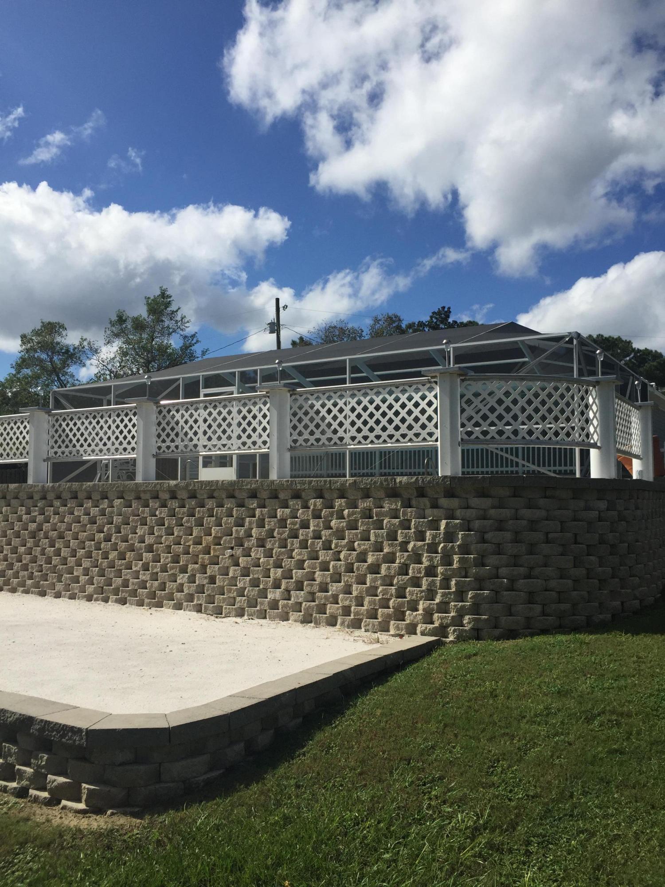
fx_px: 743
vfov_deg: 61.7
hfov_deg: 48.2
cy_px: 444
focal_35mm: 29
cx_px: 332
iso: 32
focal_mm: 4.15
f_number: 2.2
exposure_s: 1/4405
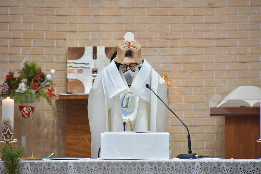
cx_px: 130
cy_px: 87
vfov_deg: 4.6
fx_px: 2182
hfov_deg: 6.8
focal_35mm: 301
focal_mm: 300
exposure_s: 1/200
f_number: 5.6
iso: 5000
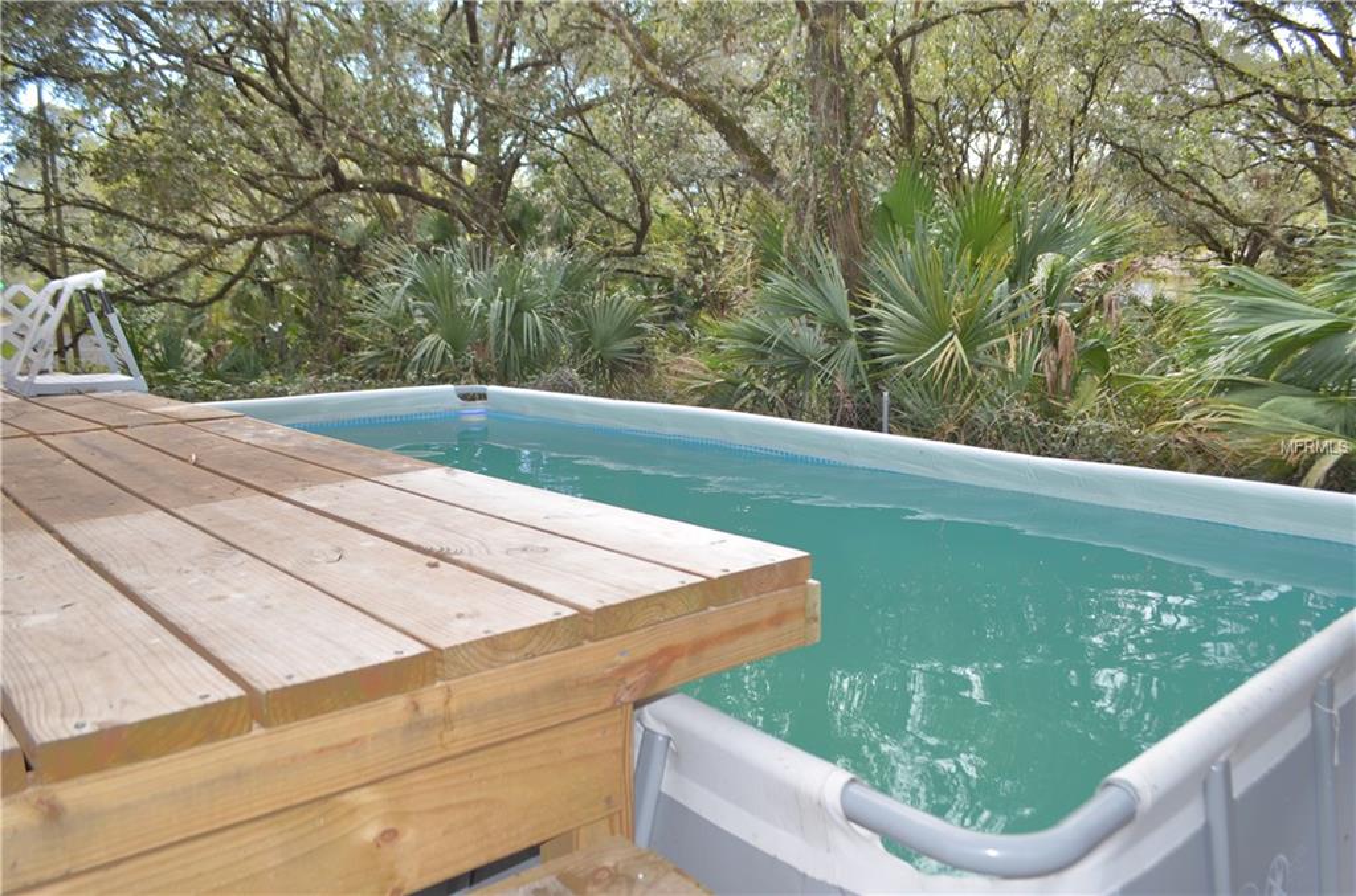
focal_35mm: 27
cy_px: 448
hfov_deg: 67.5
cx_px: 678
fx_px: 1014
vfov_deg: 47.7
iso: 100
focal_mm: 18
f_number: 5
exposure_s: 1/200
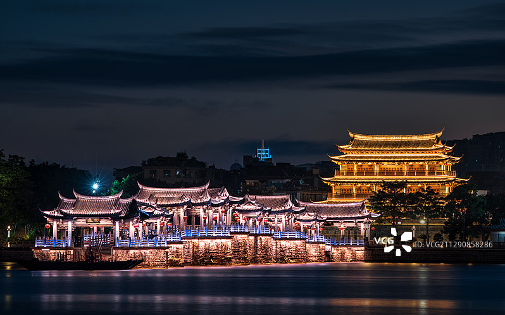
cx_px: 252
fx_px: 3095
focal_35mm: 225
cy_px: 163
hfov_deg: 9.3
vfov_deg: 5.8
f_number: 8
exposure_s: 1.6
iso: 100
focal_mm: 220
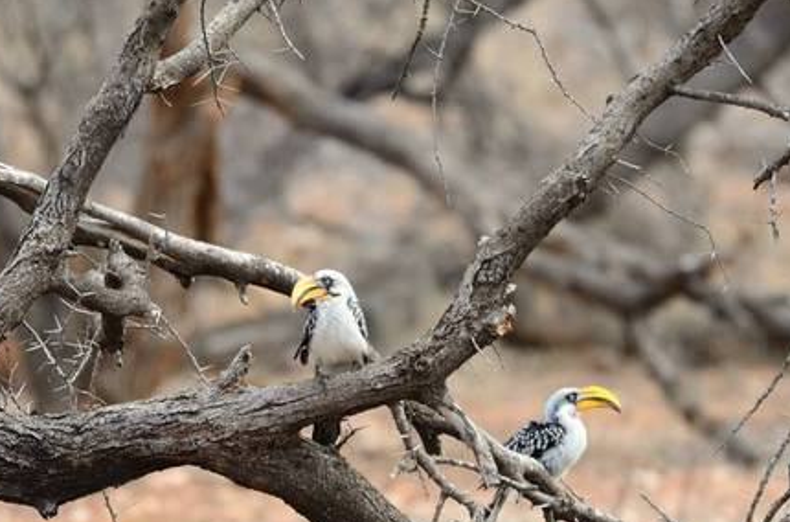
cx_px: 412
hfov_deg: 2.7
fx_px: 16563
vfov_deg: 1.8
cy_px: 414
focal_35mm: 757
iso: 500
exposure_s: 1/640
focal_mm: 310
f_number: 5.3
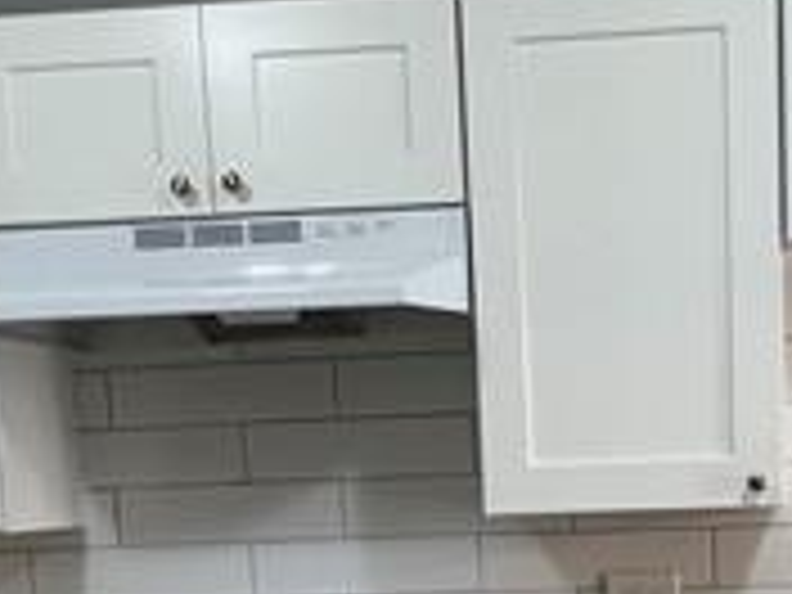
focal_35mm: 59
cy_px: 706
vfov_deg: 22.9
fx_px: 1350
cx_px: 612
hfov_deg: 32.0
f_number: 1.8
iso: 125
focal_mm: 1.57
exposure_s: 1/60
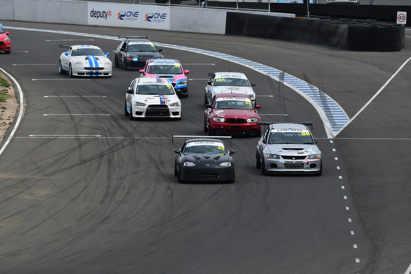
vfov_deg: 3.5
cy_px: 137
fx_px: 4454
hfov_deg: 5.3
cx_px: 206
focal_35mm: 390
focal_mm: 260
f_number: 11
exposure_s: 1/640
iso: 400
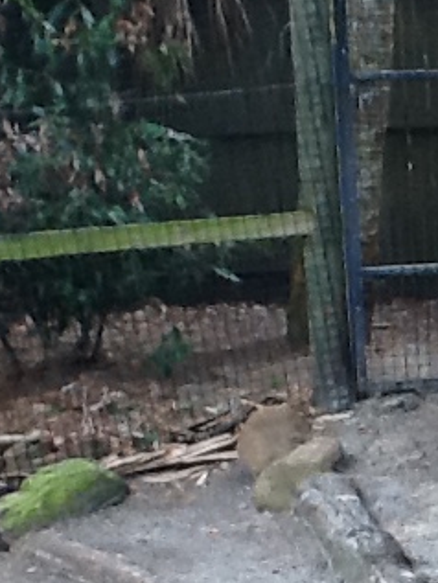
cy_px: 583
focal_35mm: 97
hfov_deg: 13.7
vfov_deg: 19.6
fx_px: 1635
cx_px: 773
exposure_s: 1/120
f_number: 2.4
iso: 80
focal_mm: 2.03
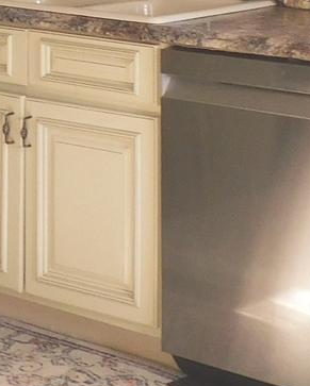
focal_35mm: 132
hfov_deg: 11.6
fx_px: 1512
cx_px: -9
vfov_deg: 13.9
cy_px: -153
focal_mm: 4.3
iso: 200
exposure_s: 1/30
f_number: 3.3
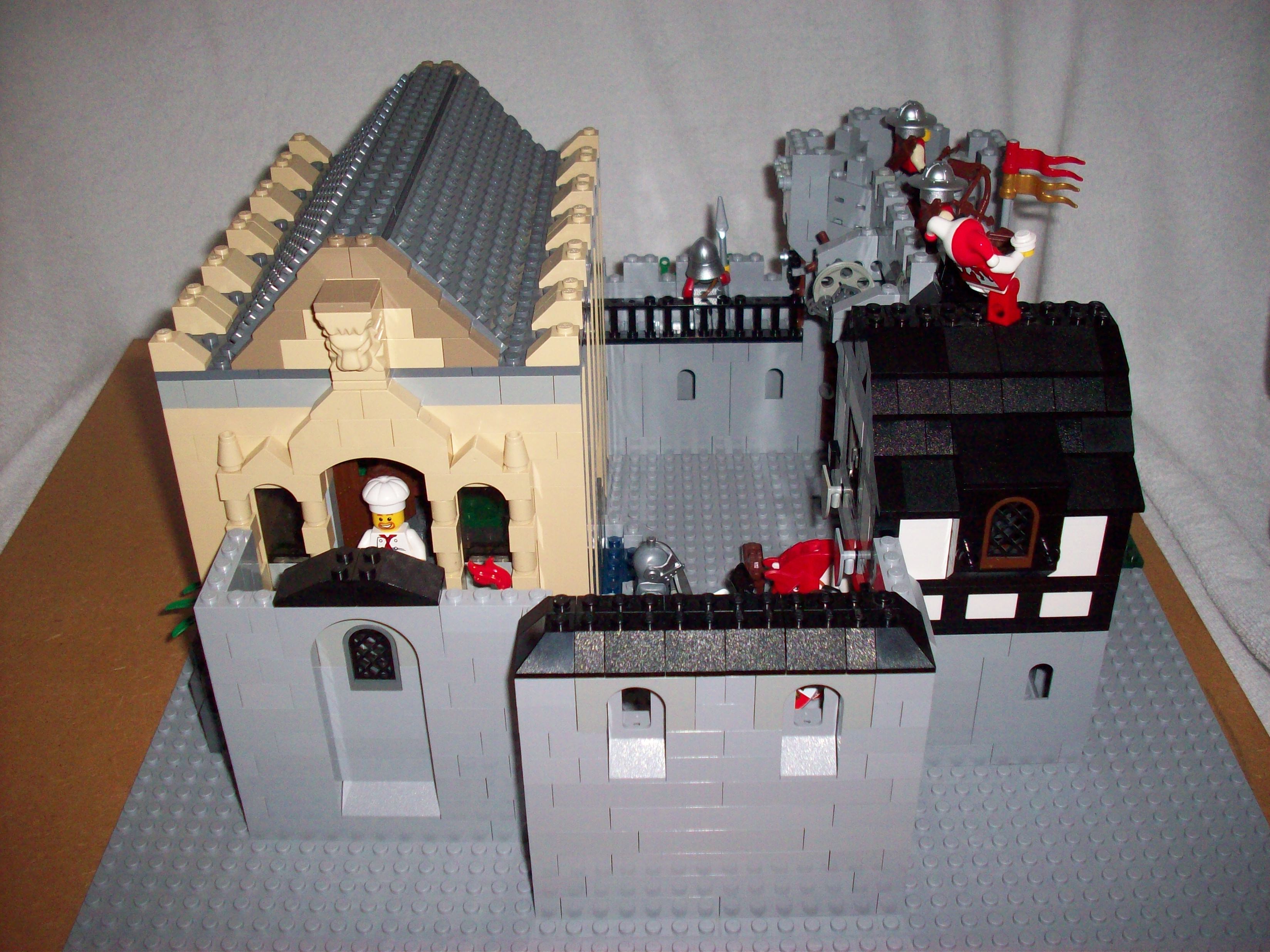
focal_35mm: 37
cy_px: 476
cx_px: 635
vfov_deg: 38.7
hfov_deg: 50.1
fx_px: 1357
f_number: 2.8
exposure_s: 1/64
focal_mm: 6.2
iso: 160
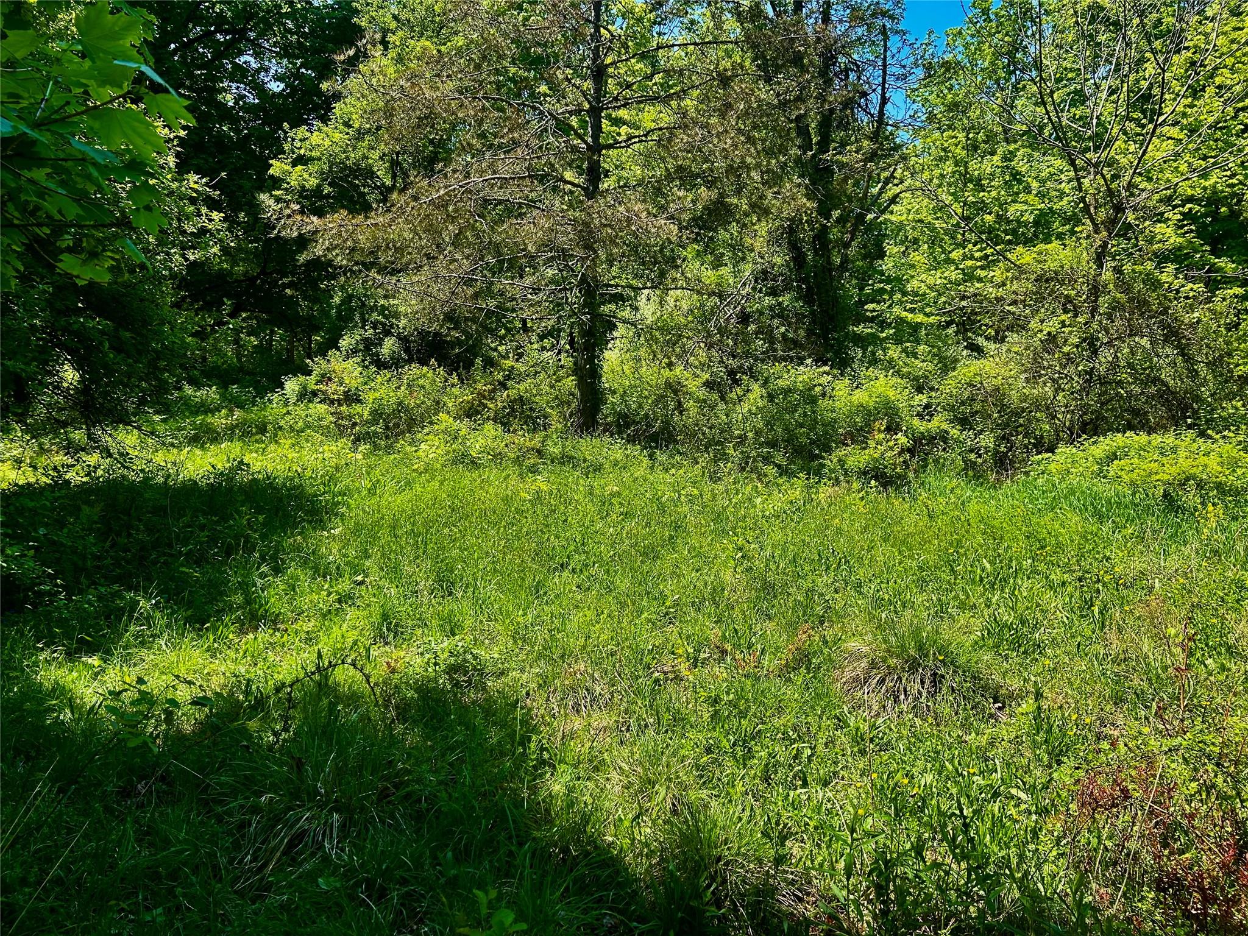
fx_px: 937
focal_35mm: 26
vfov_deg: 53.1
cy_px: 468
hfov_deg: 67.3
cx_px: 624
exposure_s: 1/1311
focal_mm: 5.7
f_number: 1.5
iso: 50
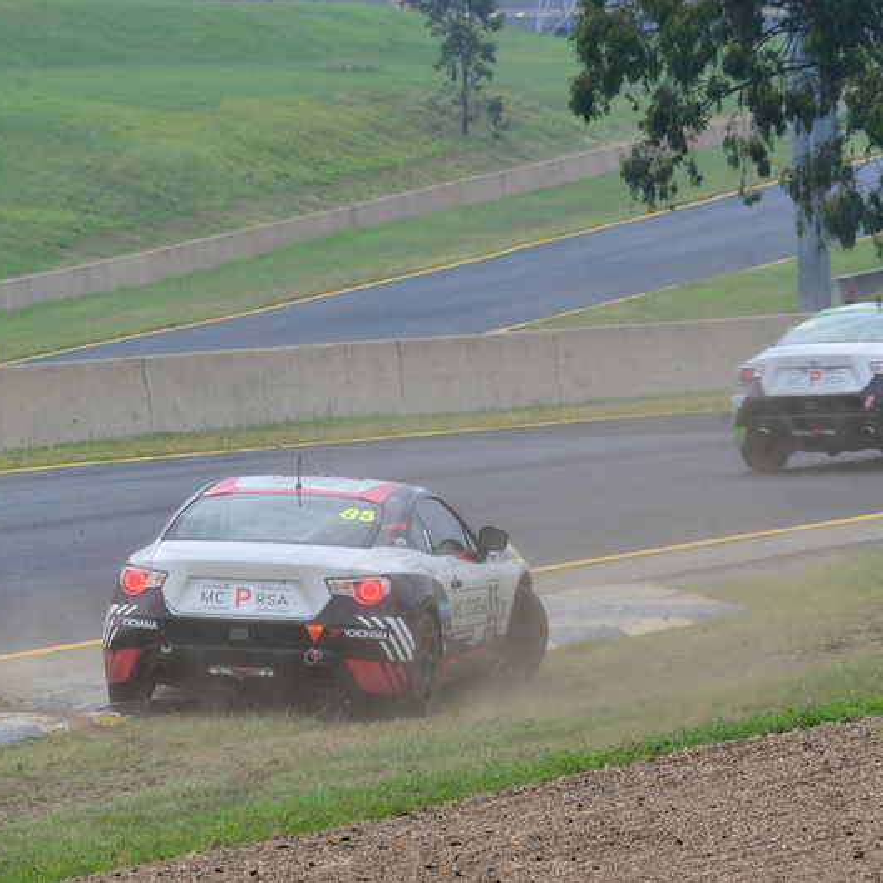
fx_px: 11082
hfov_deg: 4.6
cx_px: 379
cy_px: 442
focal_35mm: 384
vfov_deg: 4.6
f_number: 11
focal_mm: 200
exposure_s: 1/250
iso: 400
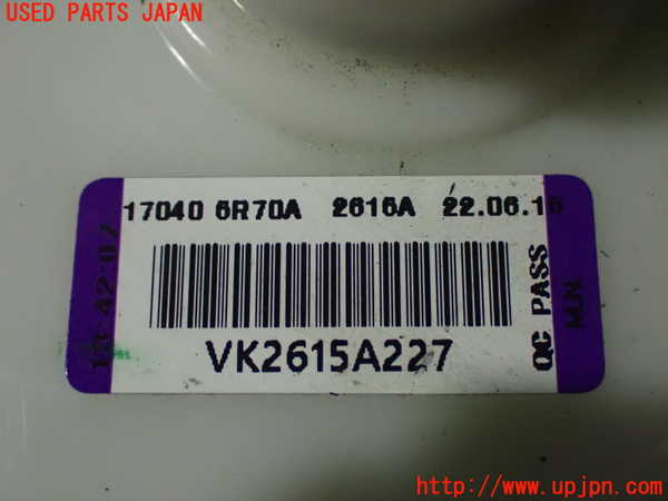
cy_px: 250
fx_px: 1119
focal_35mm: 58
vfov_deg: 25.2
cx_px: 334
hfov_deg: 33.2
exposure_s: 1/60
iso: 1600
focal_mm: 10.35
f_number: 3.5
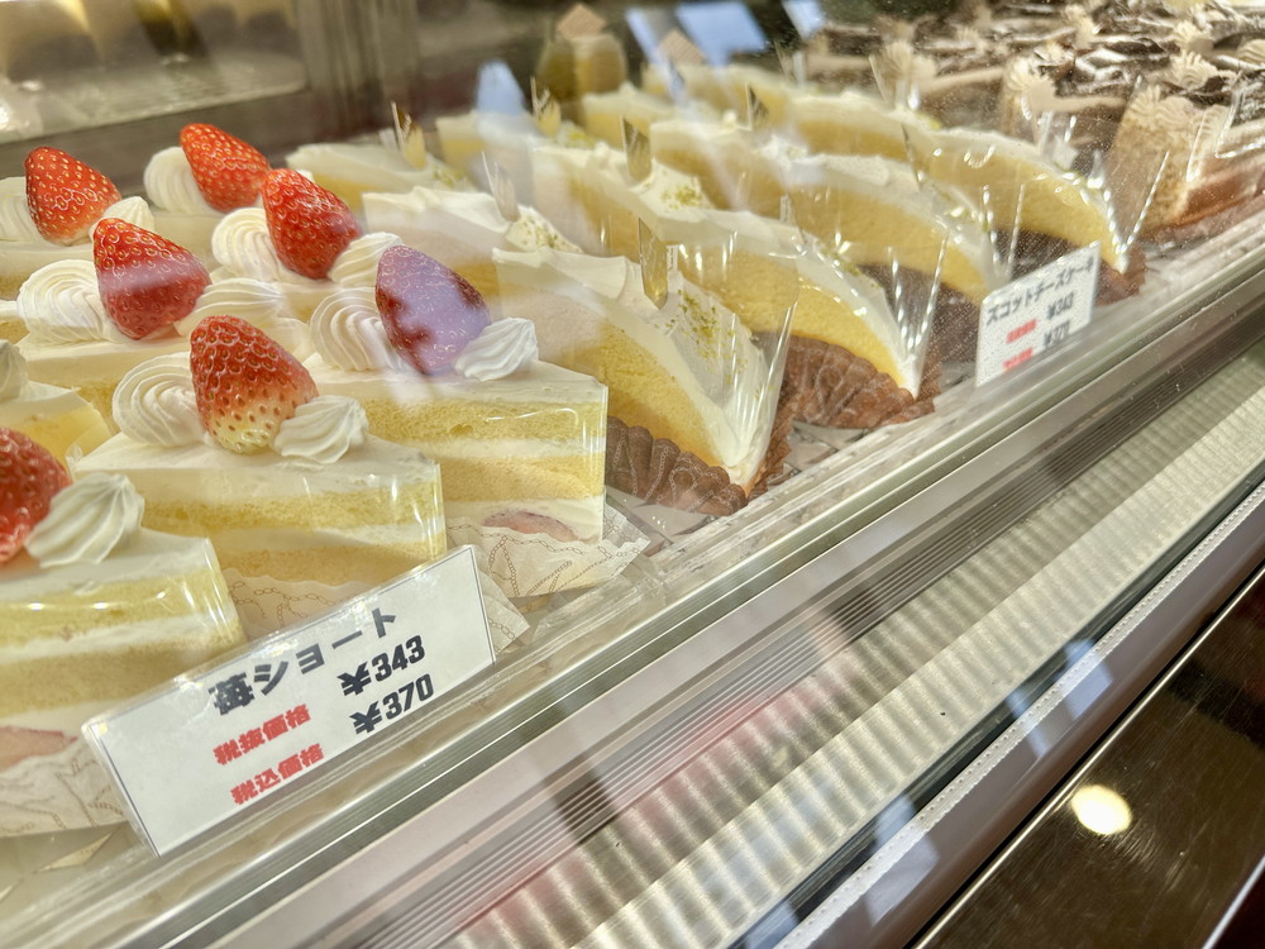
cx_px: 632
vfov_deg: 56.8
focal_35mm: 24
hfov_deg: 71.6
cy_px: 474
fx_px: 877
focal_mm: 6.86
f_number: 1.78
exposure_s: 1/2591
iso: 80
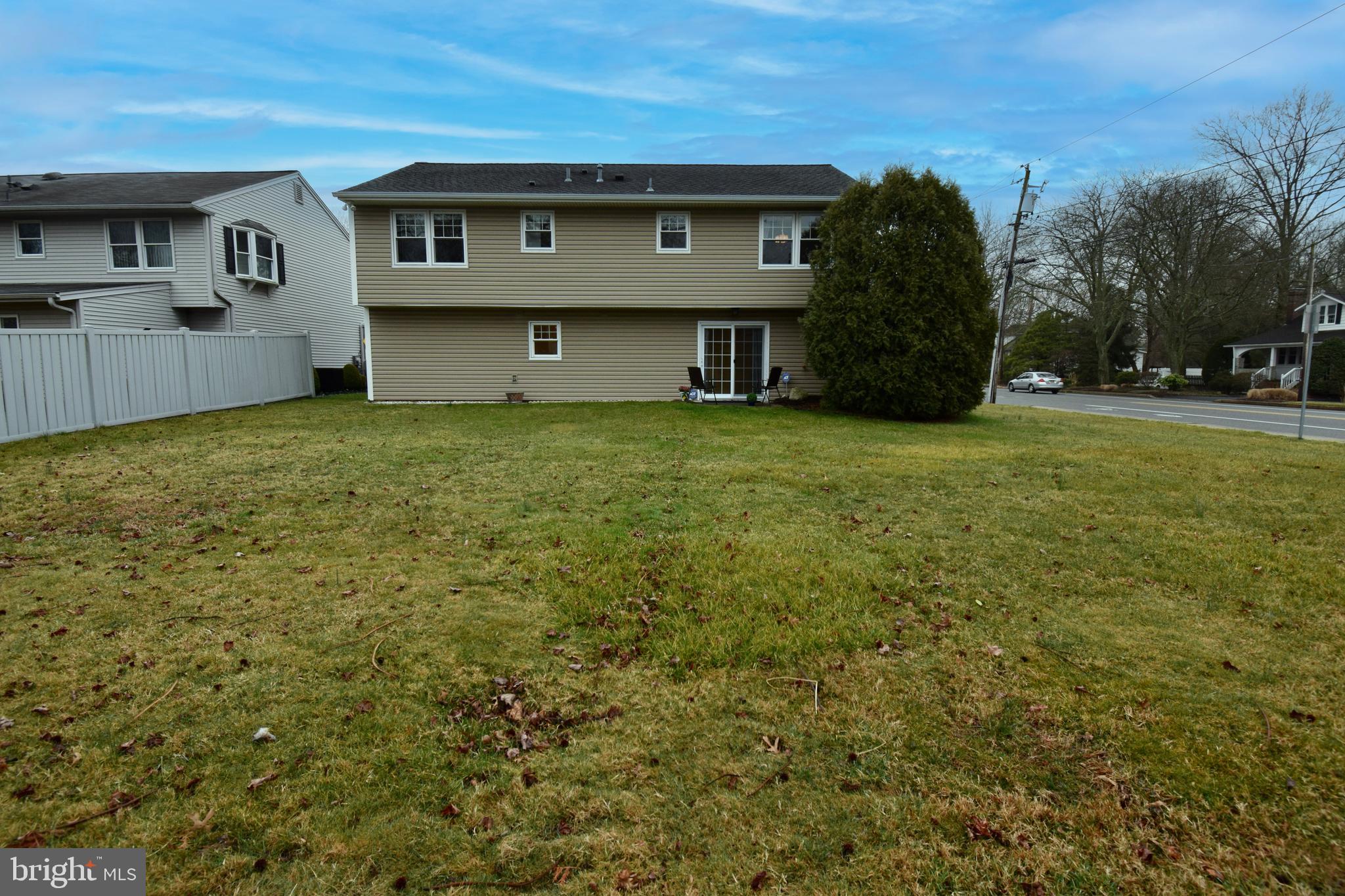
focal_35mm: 18
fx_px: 672
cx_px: 672
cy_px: 448
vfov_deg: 67.4
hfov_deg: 90.0
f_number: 8
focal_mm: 12
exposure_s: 1/250
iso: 360
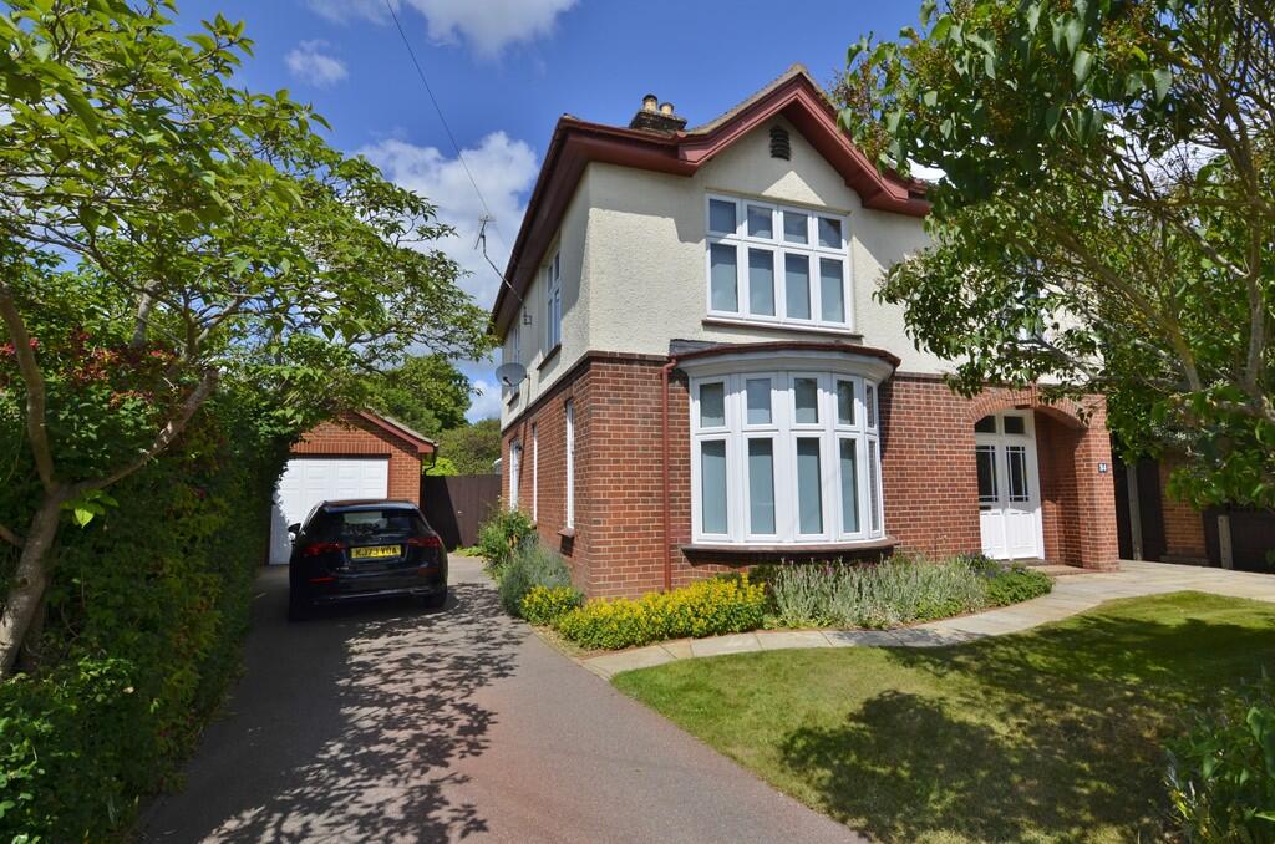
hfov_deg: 95.1
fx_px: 583
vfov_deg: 71.8
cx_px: 638
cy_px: 422
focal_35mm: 16
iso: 100
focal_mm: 11
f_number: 9
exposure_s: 1/320
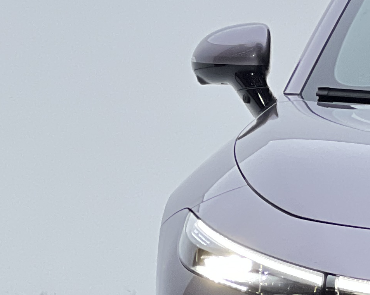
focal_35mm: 318
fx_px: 3482
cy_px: 119
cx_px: 663
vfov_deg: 4.9
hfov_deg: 6.0
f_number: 2.8
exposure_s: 1/121
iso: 200
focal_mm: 9
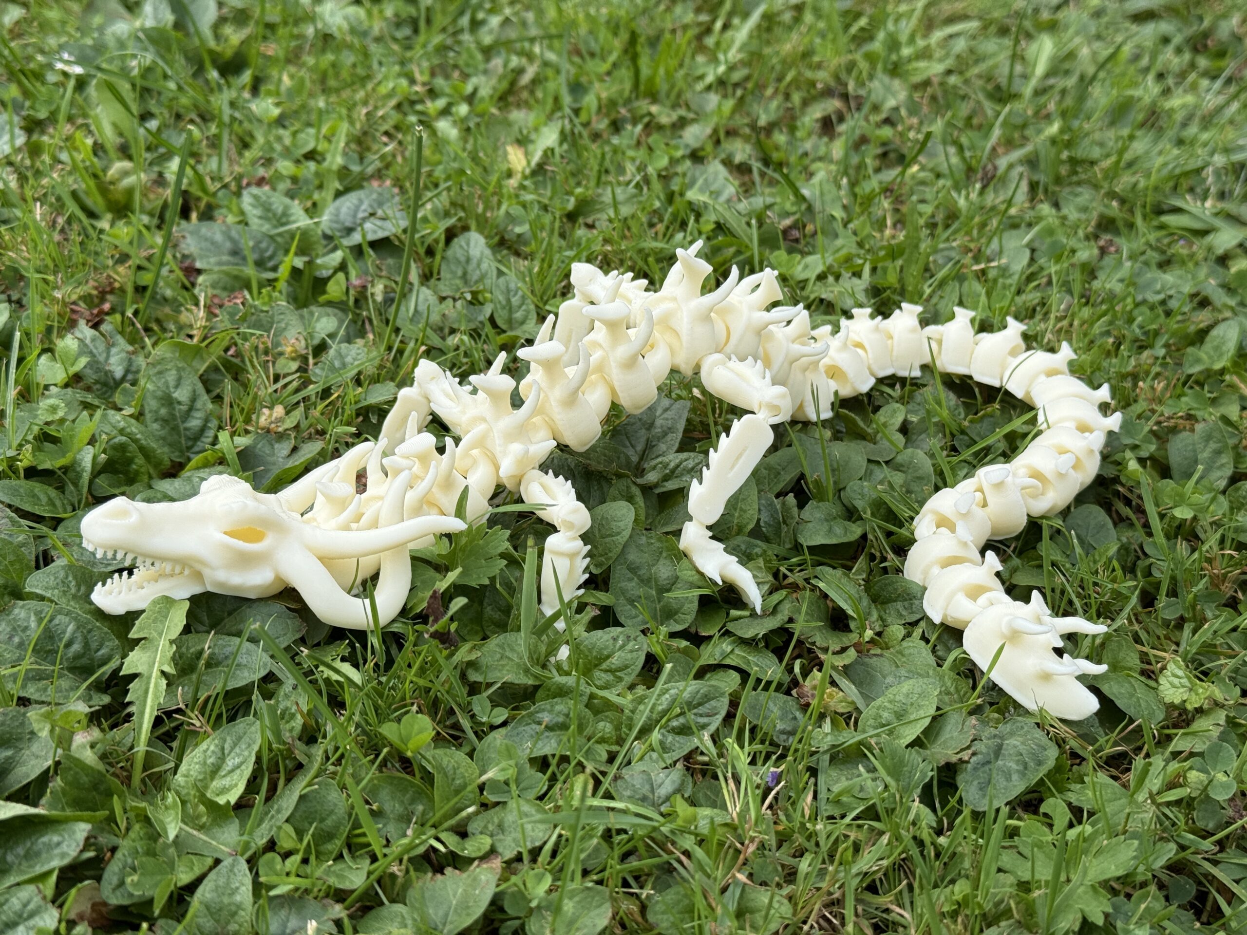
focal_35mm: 48
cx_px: 624
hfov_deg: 39.7
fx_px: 1729
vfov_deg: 30.3
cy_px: 468
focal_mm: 6.76
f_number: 1.78
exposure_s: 1/1642
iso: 64
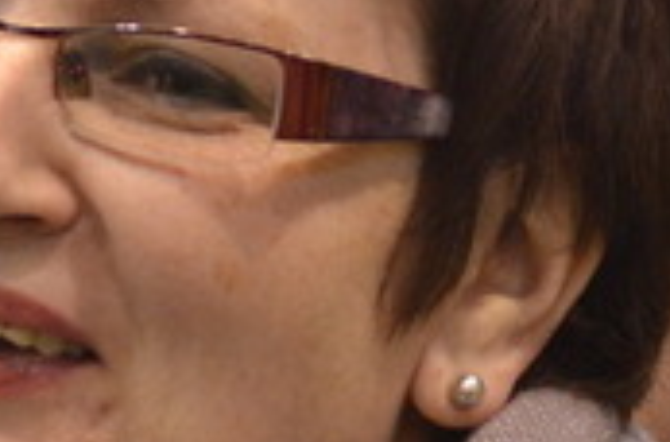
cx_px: 155
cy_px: 318
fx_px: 9828
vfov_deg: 2.6
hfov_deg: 3.9
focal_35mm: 530
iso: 1600
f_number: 2.8
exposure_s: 1/125
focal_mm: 86
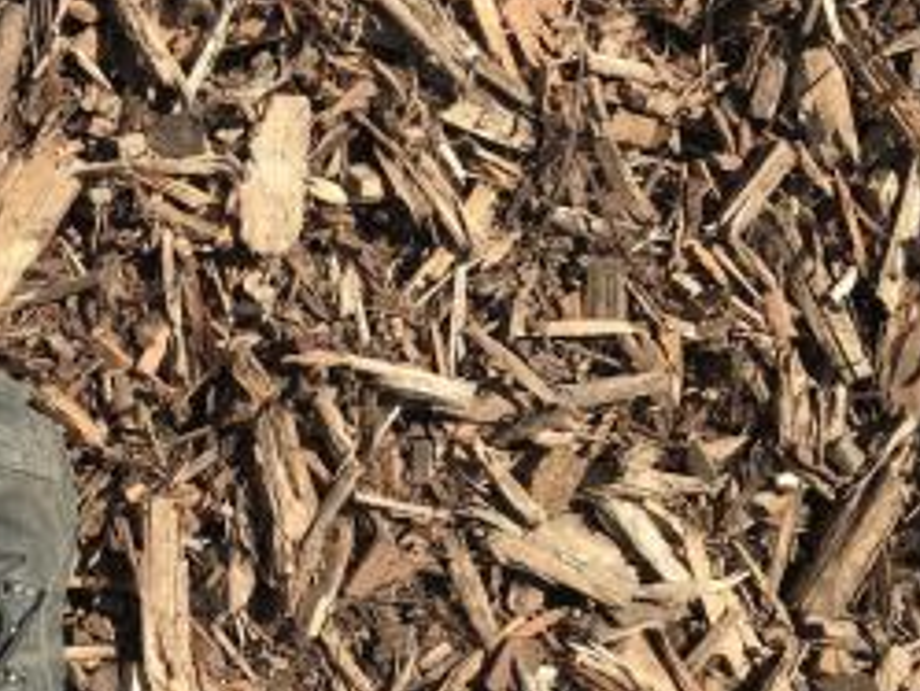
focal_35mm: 45
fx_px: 1197
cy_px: 447
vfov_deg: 32.0
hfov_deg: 41.2
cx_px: 262
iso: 20
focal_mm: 3.99
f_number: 1.8
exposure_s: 1/2037
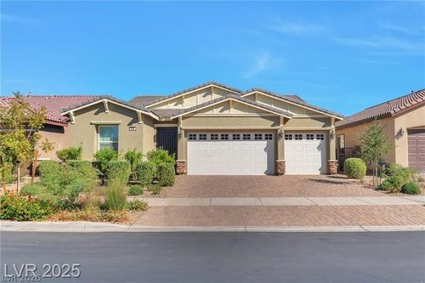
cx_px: 212
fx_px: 342
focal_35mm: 29
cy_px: 142
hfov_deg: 63.7
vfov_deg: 44.9
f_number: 10
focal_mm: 29
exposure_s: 1/125
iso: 100
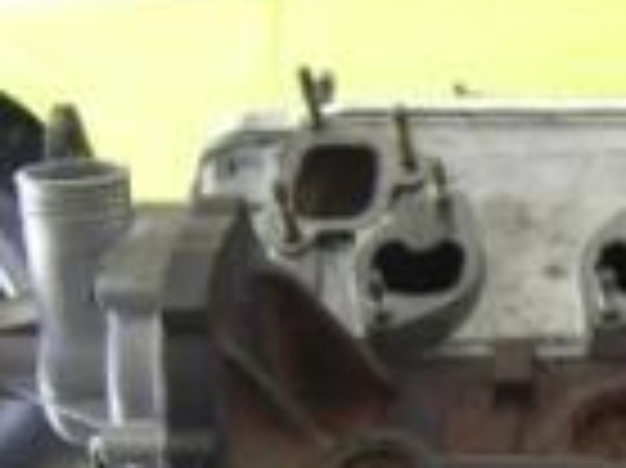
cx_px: 856
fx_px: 2096
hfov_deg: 16.0
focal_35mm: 116
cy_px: 590
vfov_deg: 12.4
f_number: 2.8
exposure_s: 1/39.9
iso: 100
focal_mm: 5.6
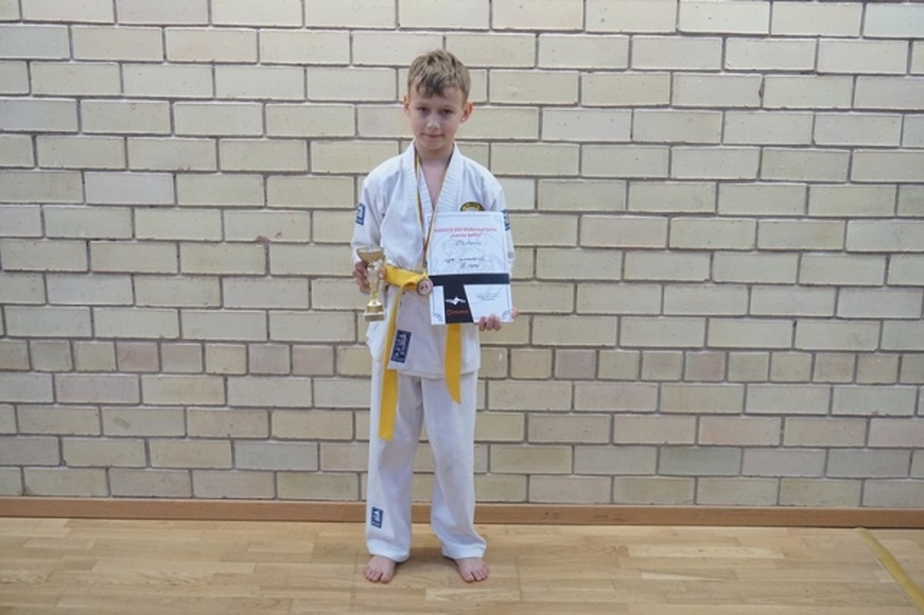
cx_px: 462
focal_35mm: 44
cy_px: 308
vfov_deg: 30.8
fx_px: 1116
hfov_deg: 45.0
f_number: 4.5
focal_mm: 29
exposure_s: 1/160
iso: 2500
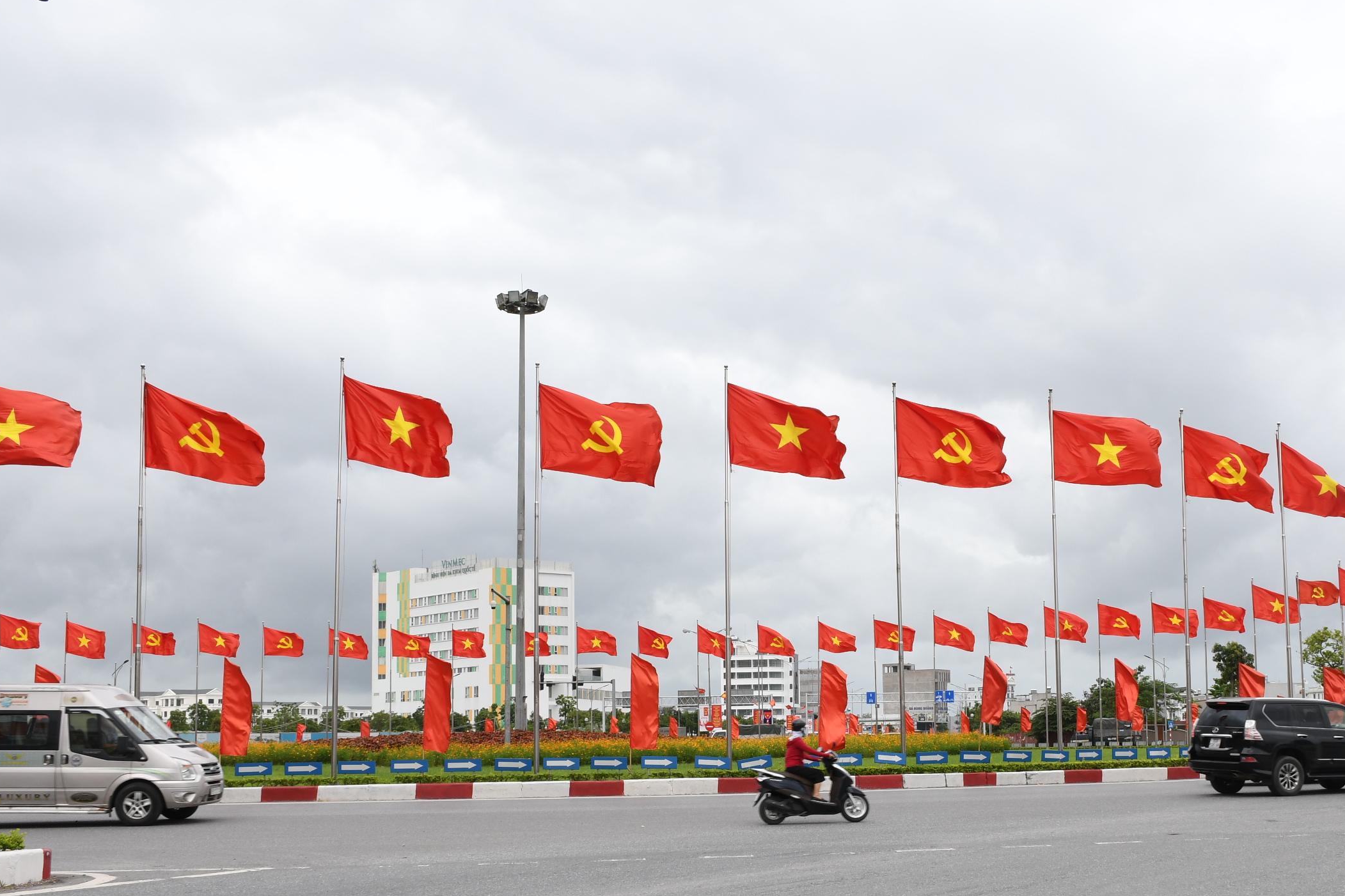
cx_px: 820
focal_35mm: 46
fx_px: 1706
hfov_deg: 42.8
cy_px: 565
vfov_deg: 29.3
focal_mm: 23
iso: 200
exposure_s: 1/200
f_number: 11
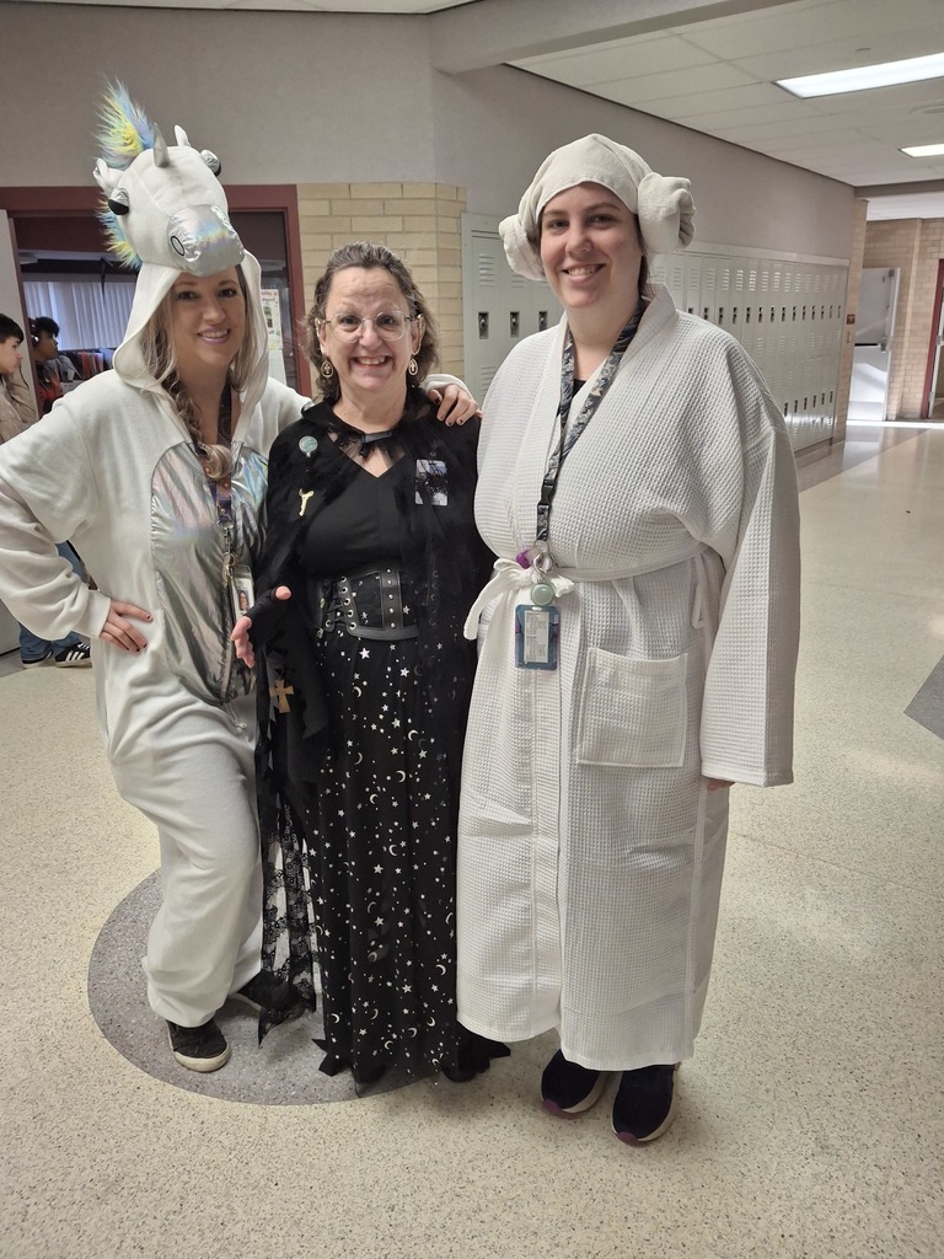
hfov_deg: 54.9
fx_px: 909
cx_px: 472
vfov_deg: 69.4
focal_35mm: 25
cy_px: 630
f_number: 1.8
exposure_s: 1/100
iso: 250
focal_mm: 4.69
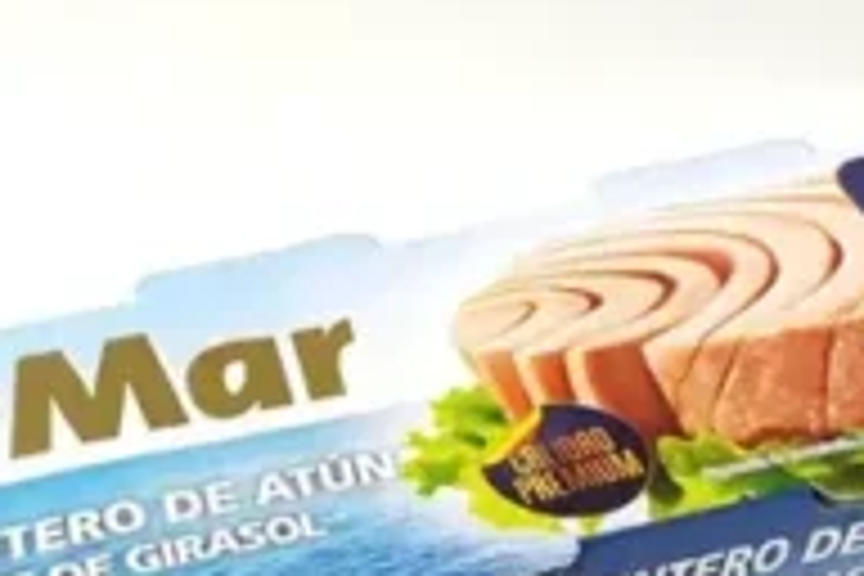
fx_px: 1200
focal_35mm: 50
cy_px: 522
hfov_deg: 39.3
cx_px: 315
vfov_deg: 26.1
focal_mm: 6.14
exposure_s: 1/100
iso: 320
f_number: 1.6
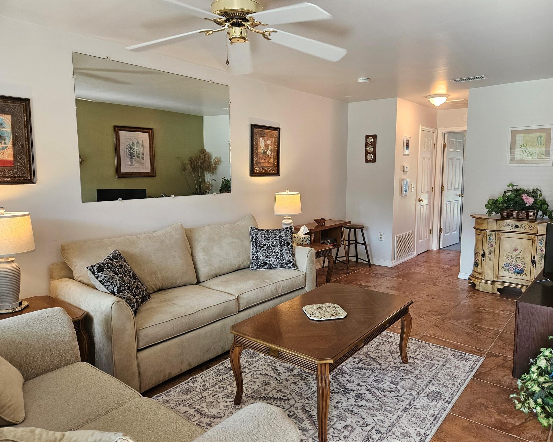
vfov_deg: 58.8
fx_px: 393
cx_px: 291
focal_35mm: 24
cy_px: 221
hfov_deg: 70.2
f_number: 1.8
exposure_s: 1/120
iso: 200
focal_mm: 5.4
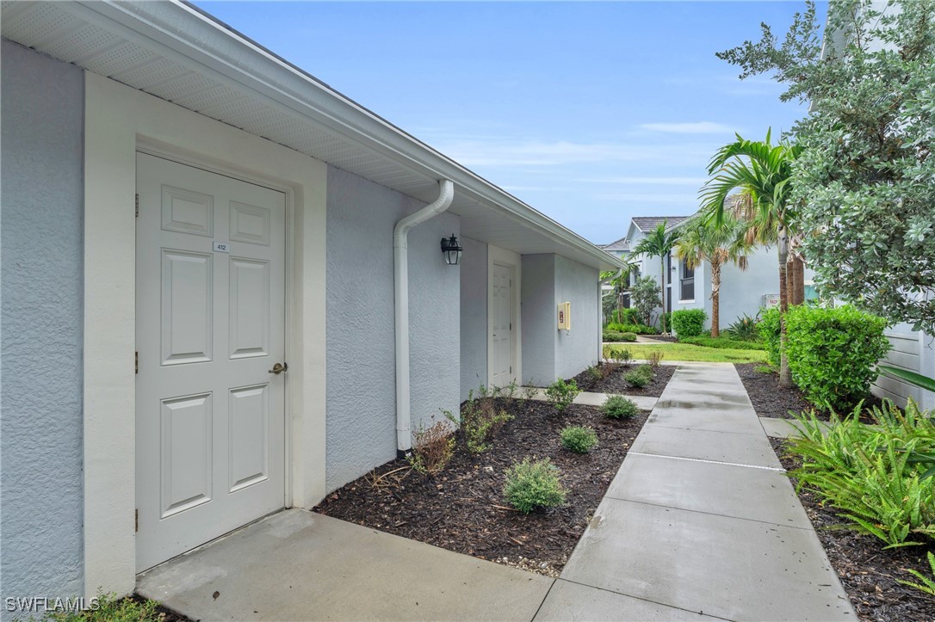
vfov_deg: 64.5
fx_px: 493
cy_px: 311
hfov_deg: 86.9
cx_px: 468
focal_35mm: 19
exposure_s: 1/320
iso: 200
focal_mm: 19
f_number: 9
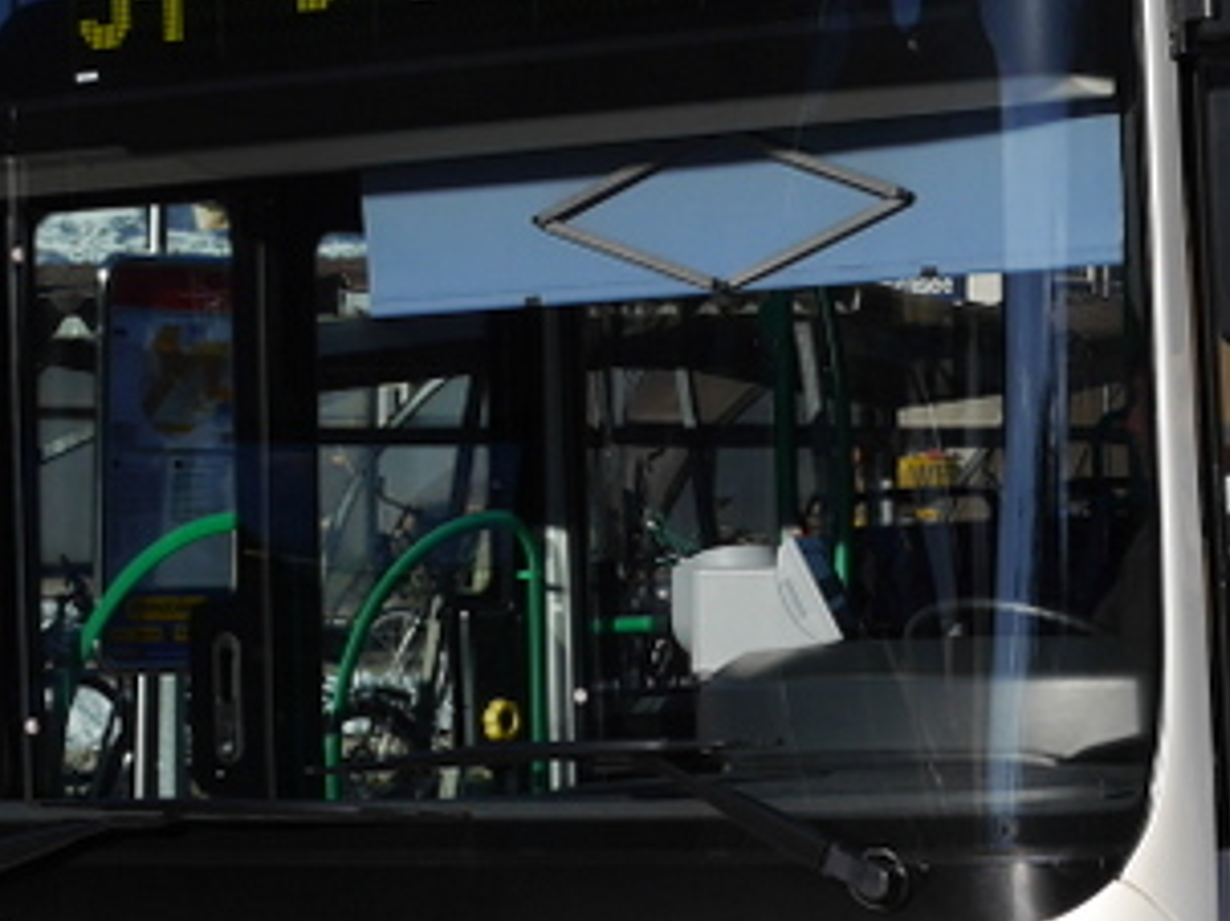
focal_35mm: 175
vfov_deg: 8.5
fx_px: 6213
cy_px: 507
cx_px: 1454
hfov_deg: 11.1
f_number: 9
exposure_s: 1/400
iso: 160
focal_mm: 24
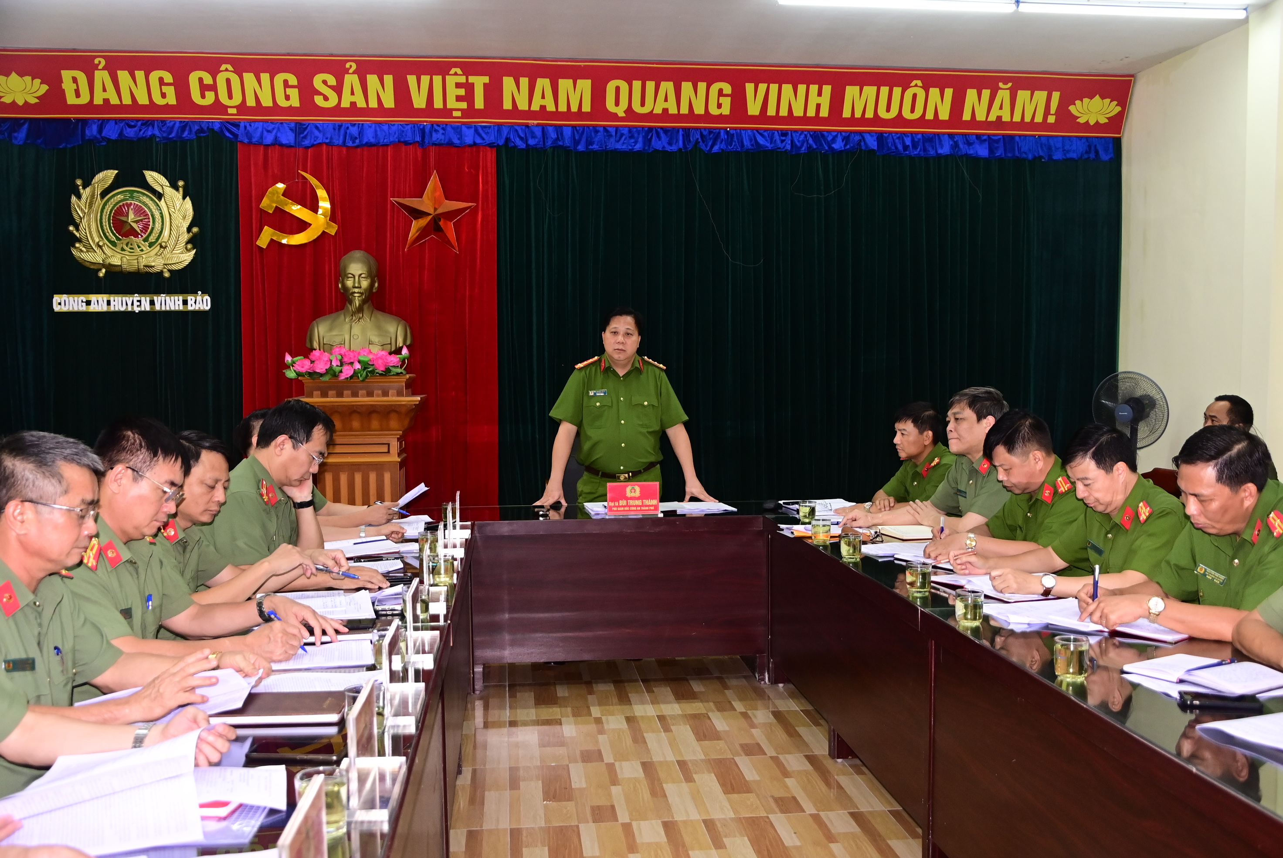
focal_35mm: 36
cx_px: 642
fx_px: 1284
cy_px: 429
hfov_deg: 53.1
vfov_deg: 36.9
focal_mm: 24
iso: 1250
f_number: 3.8
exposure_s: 1/200
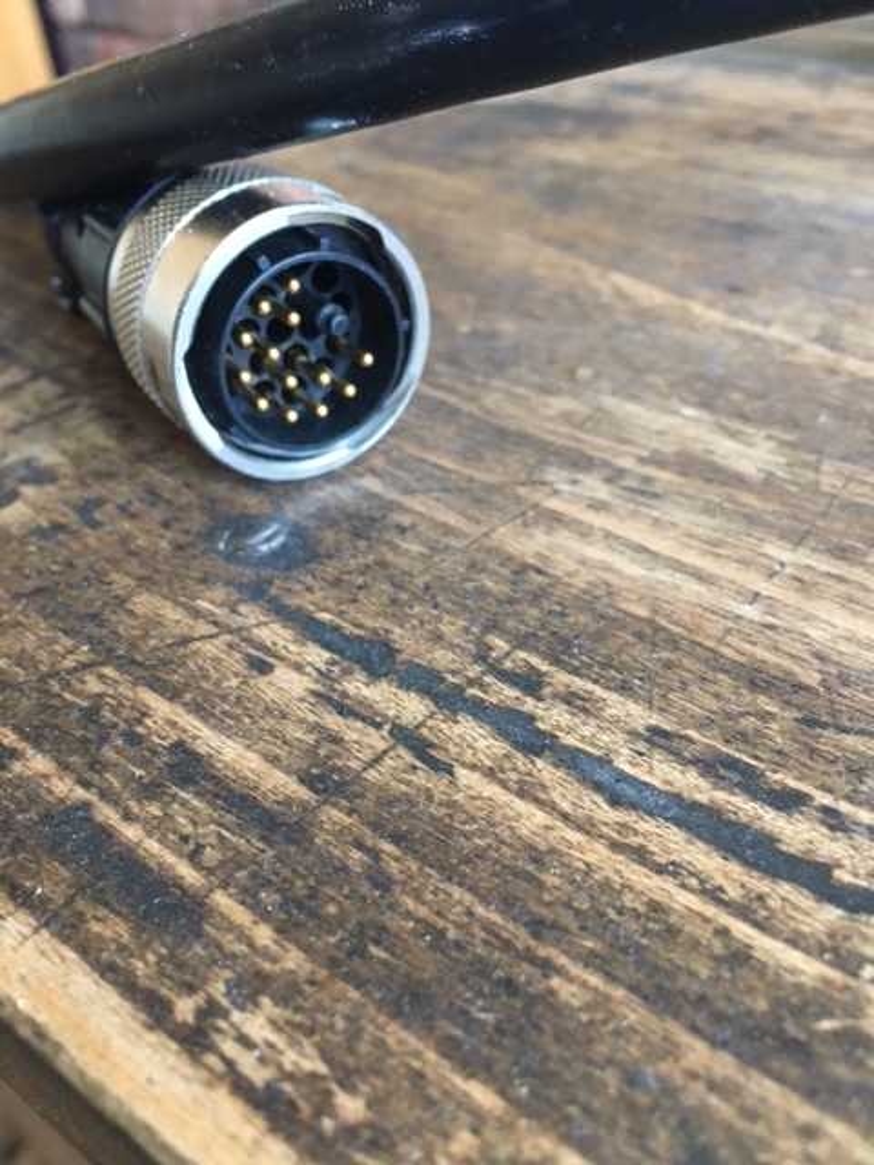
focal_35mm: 29
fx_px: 976
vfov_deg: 61.7
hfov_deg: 48.2
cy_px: 582
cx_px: 437
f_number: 2.2
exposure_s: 1/33
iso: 200
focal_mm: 4.15
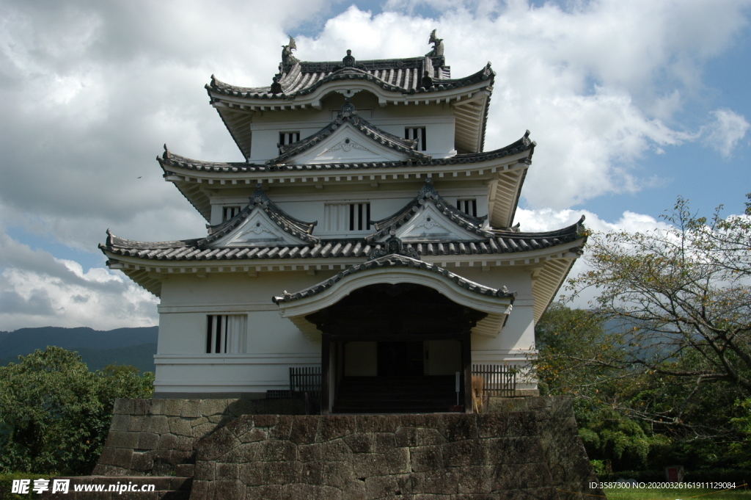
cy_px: 250
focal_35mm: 36
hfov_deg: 53.2
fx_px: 750
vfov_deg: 36.8
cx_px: 376
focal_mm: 24
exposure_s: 1/350
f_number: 10
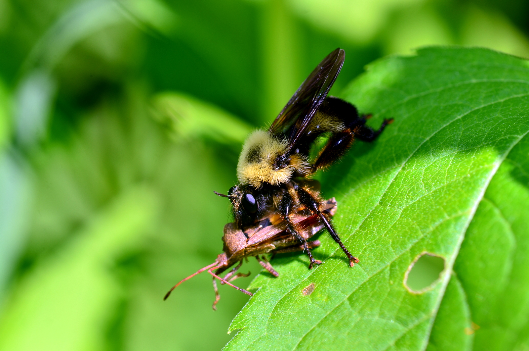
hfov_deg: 13.1
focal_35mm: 158
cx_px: 264
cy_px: 176
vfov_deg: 8.7
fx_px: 2310
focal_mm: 105
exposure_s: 1/125
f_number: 8
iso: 100
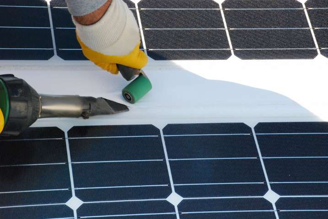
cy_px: 110
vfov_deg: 10.8
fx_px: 1163
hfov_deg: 16.1
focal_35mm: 128
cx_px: 164
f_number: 11
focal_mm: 85
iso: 1000
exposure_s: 1/640
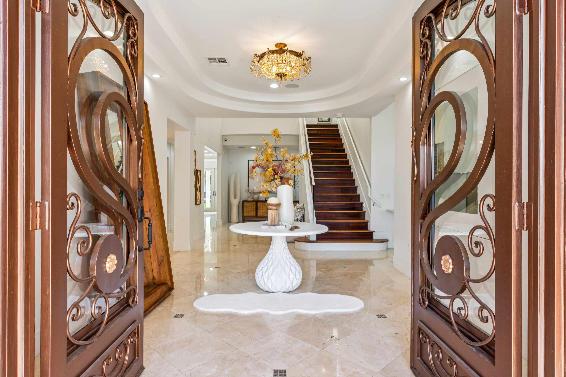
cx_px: 283
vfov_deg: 60.5
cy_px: 188
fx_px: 324
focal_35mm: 21
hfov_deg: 82.3
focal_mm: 20.6
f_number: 22
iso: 100
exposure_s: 1/2
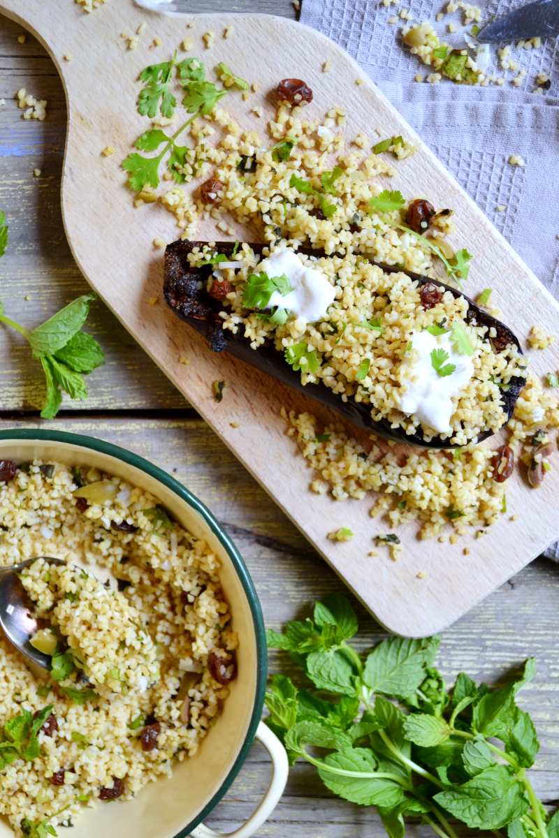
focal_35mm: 54
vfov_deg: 36.9
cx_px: 280
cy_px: 419
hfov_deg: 25.1
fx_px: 1258
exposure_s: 1/60
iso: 100
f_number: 5.6
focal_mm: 36
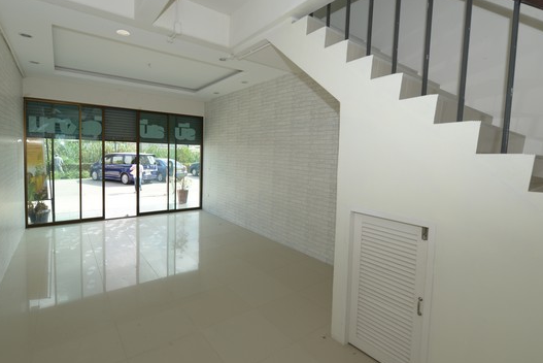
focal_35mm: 17
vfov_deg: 70.4
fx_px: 257
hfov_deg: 93.2
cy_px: 166
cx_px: 259
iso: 200
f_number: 6.3
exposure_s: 1/160
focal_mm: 14
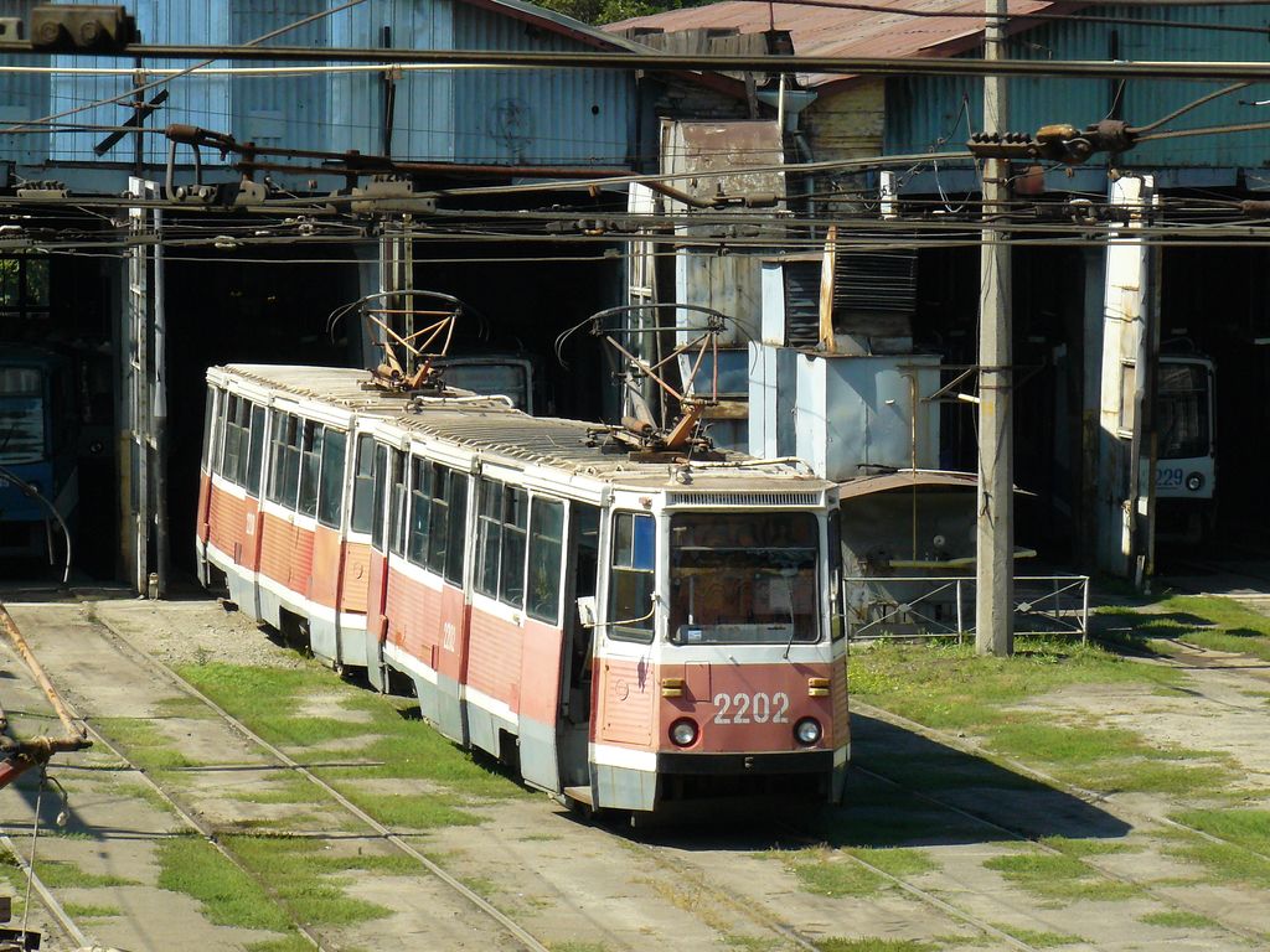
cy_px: 476
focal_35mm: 164
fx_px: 6017
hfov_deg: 12.0
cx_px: 635
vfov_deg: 9.1
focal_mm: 27.4
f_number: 8
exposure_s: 1/250
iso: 200
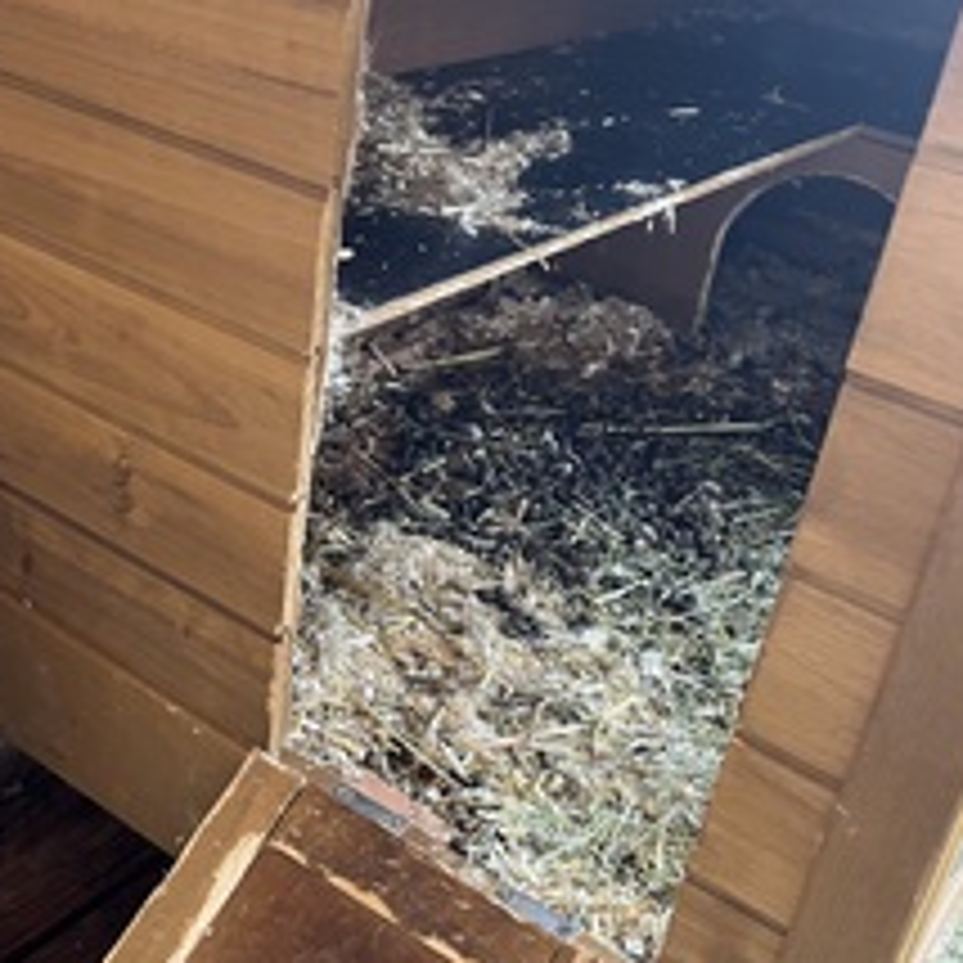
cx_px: 392
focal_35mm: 43
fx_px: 1353
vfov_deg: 39.2
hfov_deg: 39.0
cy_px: 500
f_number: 1.6
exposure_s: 1/60
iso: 200
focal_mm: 5.1
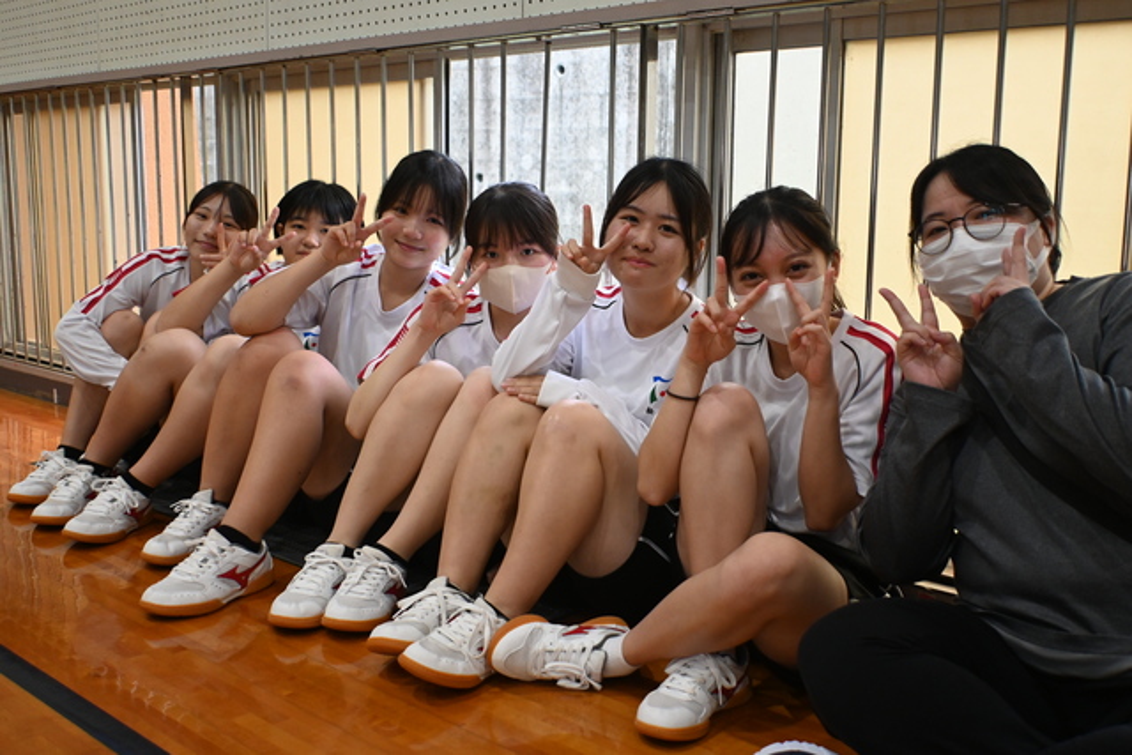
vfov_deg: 35.5
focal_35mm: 38
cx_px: 566
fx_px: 1179
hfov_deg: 51.3
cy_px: 378
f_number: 4
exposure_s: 1/125
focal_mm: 25
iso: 1250
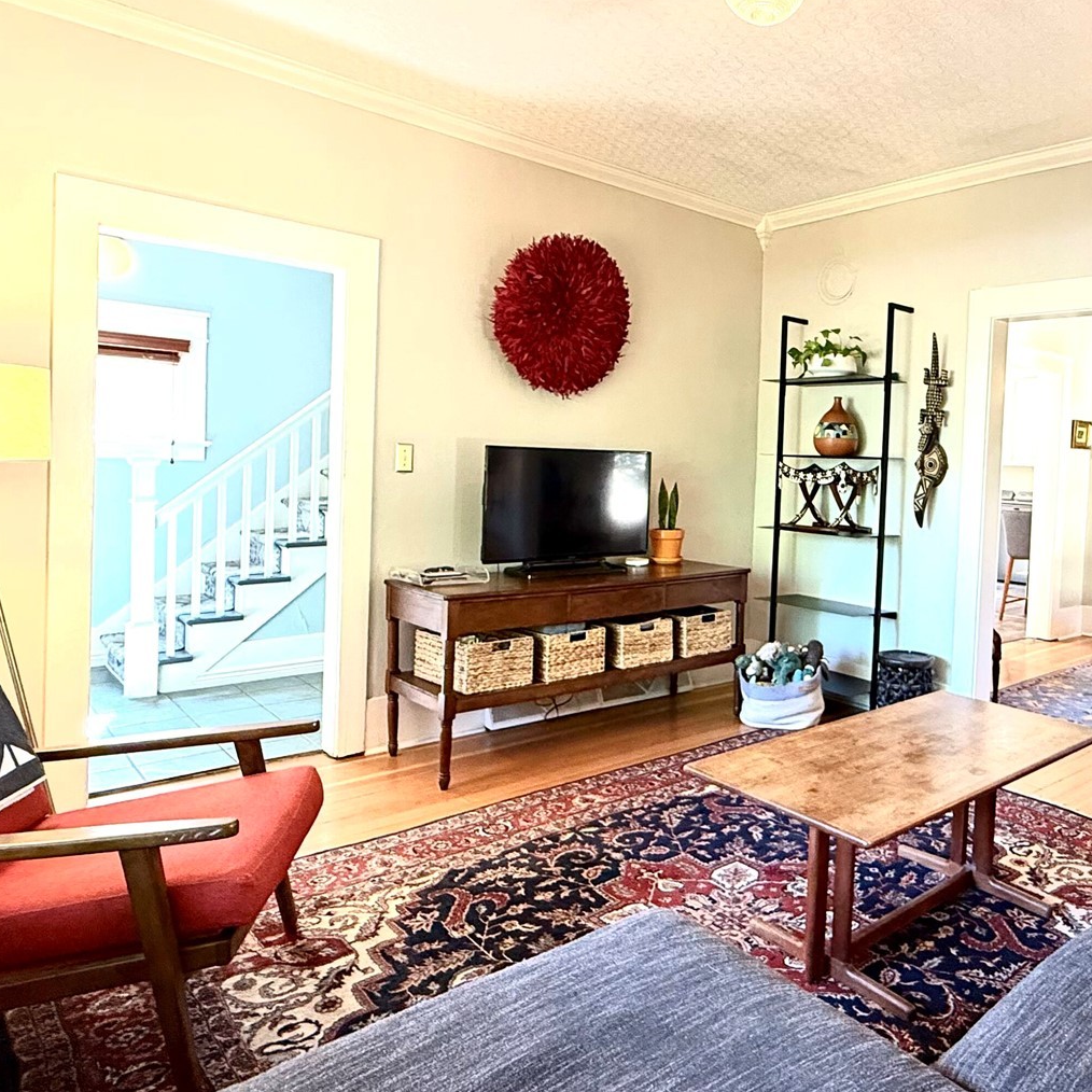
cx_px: 782
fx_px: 892
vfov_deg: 62.8
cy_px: 489
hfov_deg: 60.4
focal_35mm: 25
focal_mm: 2.22
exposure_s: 1/60
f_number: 2.2
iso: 400
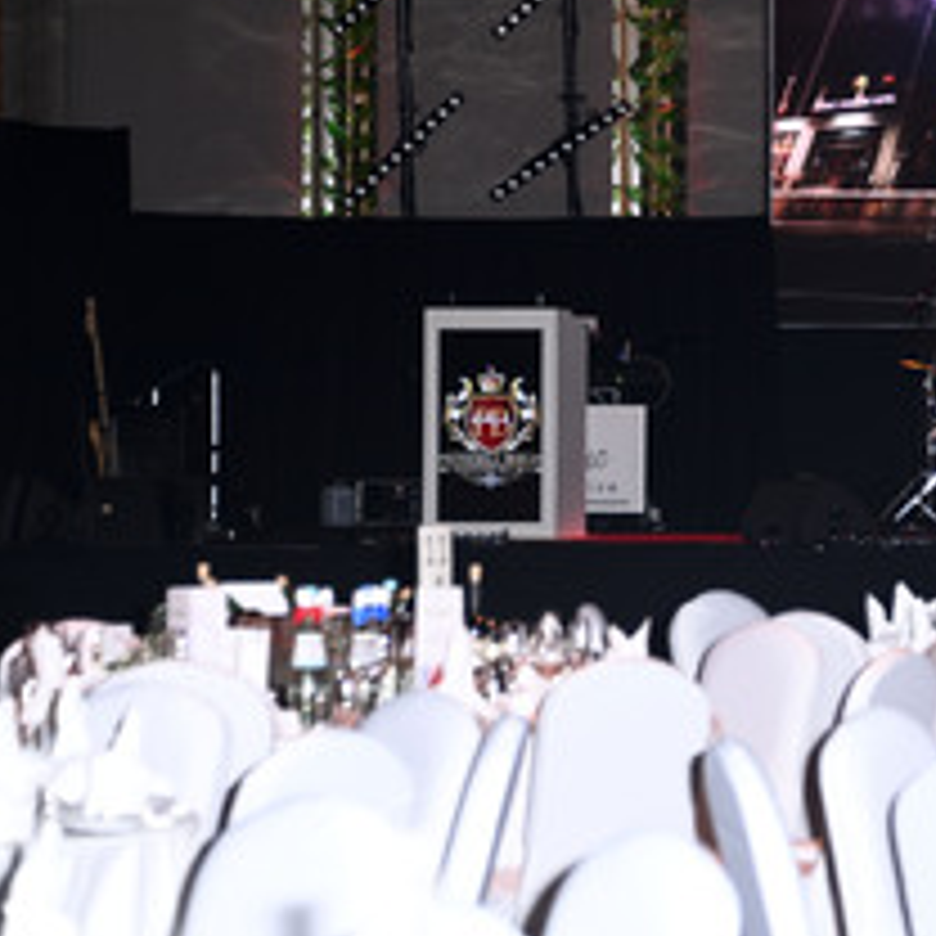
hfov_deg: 8.1
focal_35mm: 214
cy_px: 315
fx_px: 6547
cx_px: 974
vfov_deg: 8.2
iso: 640
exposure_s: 1/160
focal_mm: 116
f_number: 5.6
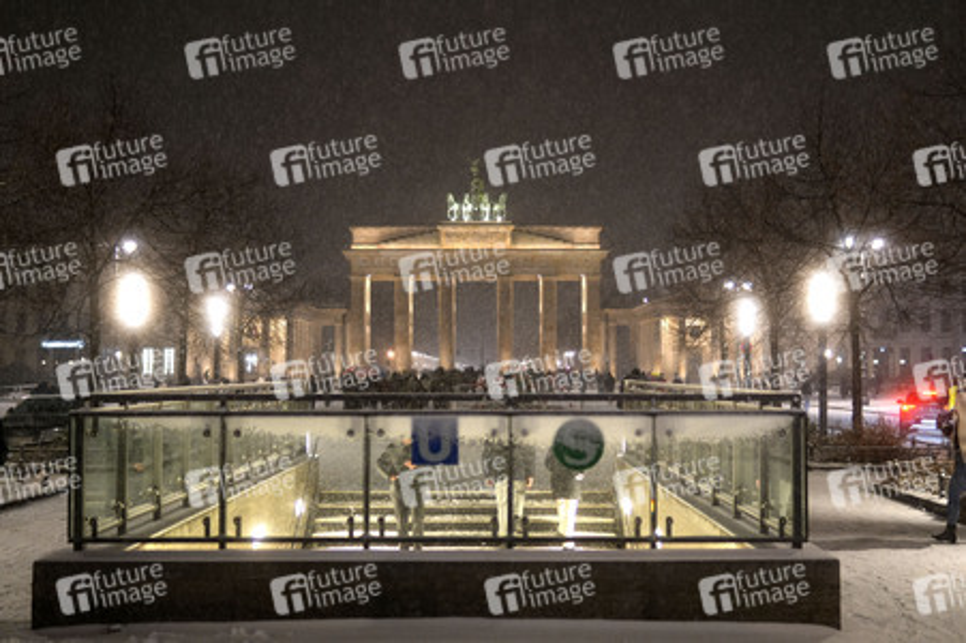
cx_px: 483
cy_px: 322
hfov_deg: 43.6
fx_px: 1207
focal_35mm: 45
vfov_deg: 29.8
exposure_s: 1/100
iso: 640
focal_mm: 30
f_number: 1.4
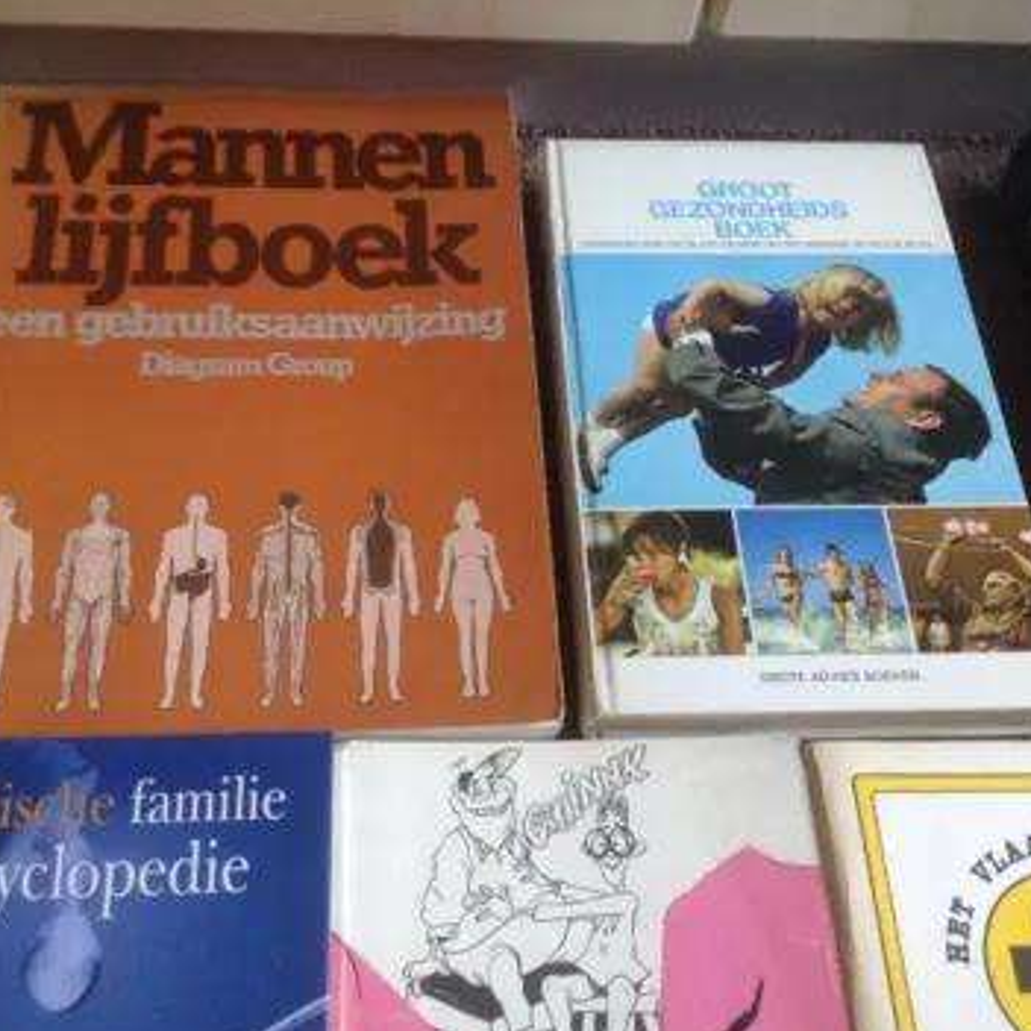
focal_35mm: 40
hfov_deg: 41.8
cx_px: 486
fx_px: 1348
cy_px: 517
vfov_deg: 41.9
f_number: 2.4
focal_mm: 3.3
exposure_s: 1/24
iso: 125
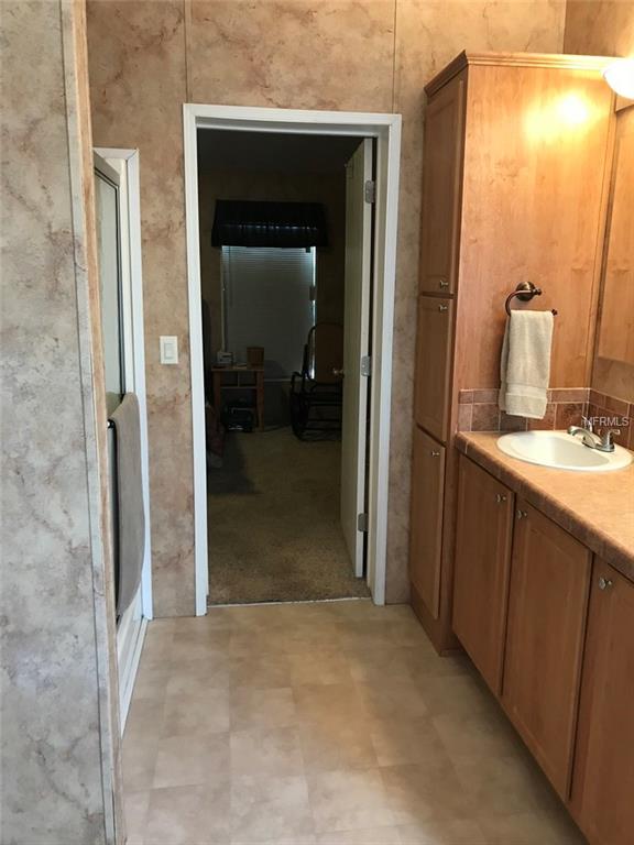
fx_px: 684
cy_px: 422
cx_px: 317
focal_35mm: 28
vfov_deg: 63.4
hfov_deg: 49.7
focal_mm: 3.99
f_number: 1.8
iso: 50
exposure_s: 1/15
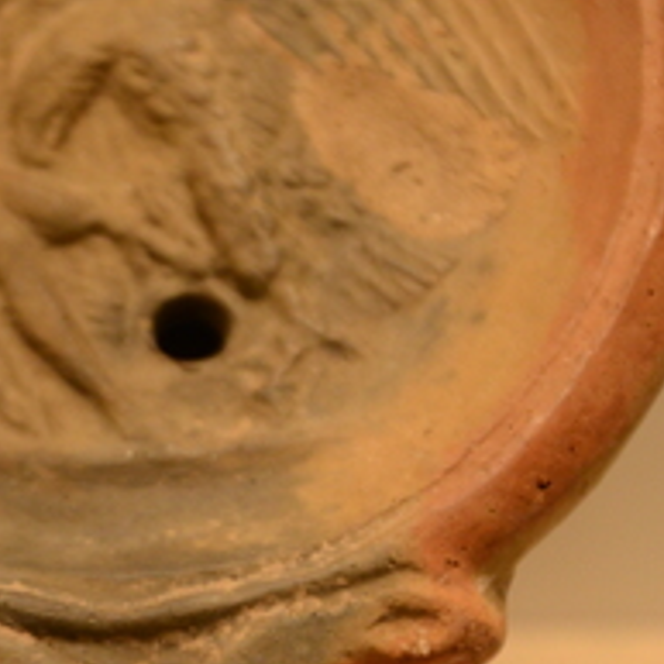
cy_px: 533
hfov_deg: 6.5
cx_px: 86
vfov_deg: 6.5
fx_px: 5881
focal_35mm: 271
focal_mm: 62
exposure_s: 1/200
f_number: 5
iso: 1000
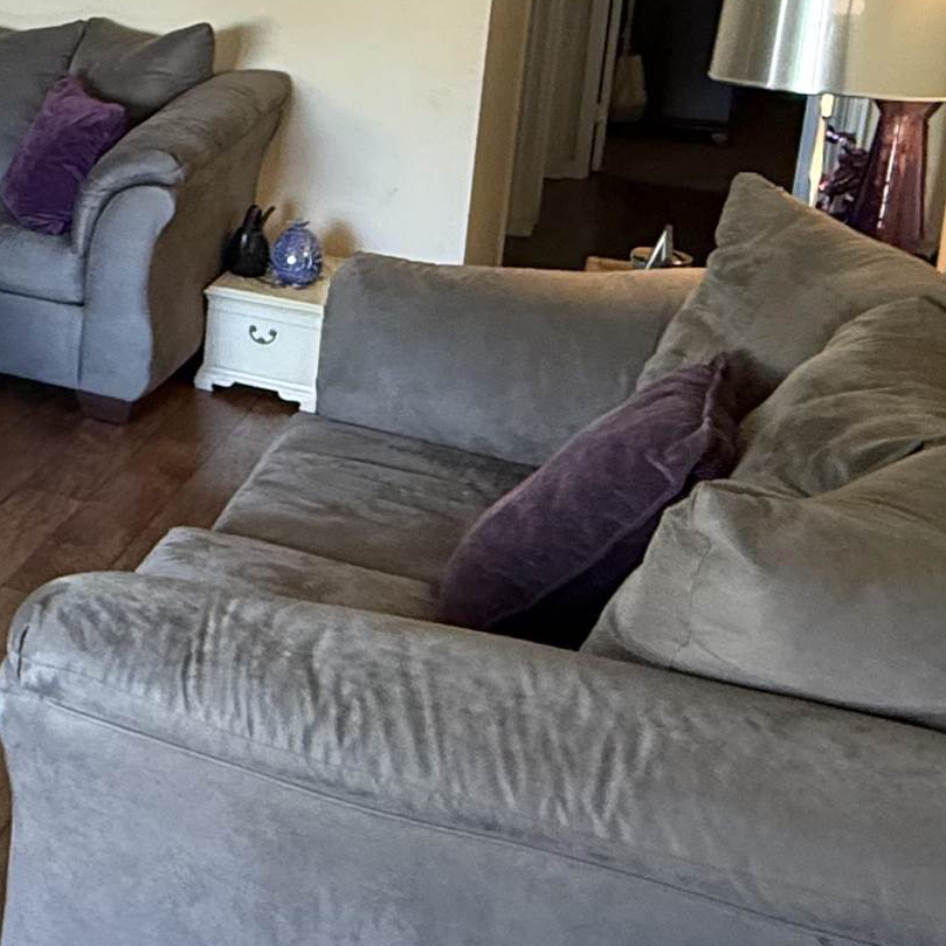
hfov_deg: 30.5
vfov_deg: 34.3
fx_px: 1453
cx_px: -198
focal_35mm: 47
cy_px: 117
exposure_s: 1/60
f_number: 2.2
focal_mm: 2.22
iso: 400
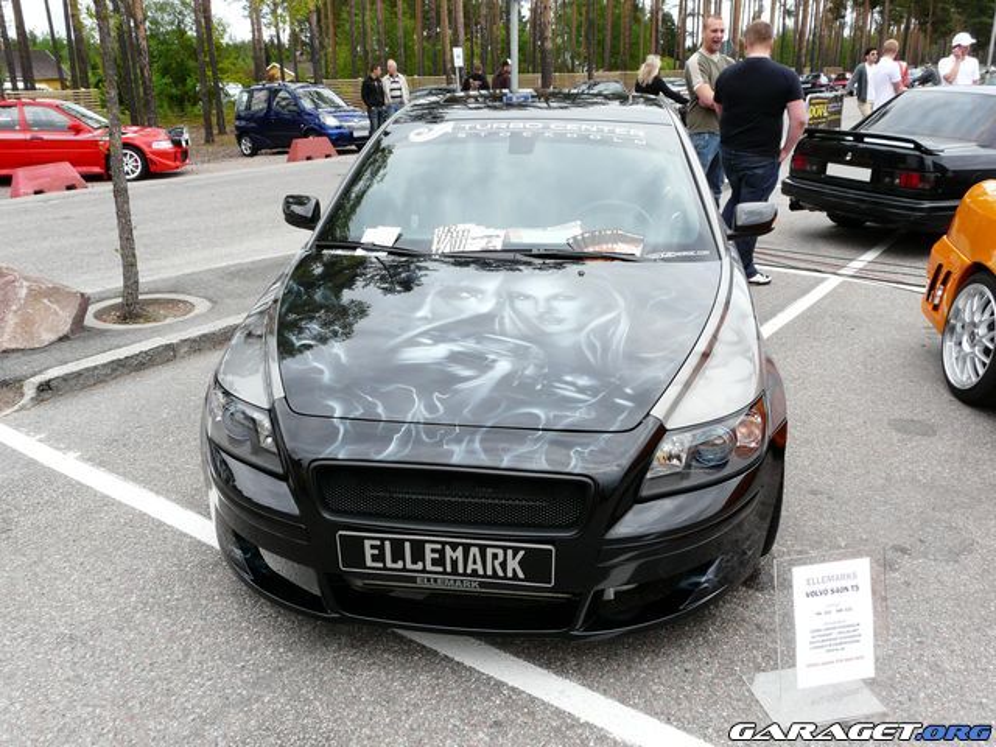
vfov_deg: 48.2
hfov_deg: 61.7
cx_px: 498
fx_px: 834
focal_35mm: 29
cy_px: 374
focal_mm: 4.8
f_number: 4.5
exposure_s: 1/200
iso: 100
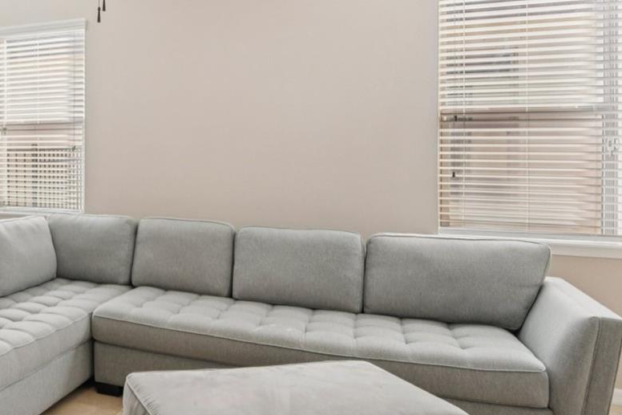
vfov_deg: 39.8
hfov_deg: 50.8
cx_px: 63
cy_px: 171
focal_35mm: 33
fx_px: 570
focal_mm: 16
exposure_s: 1/60
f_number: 8
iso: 400
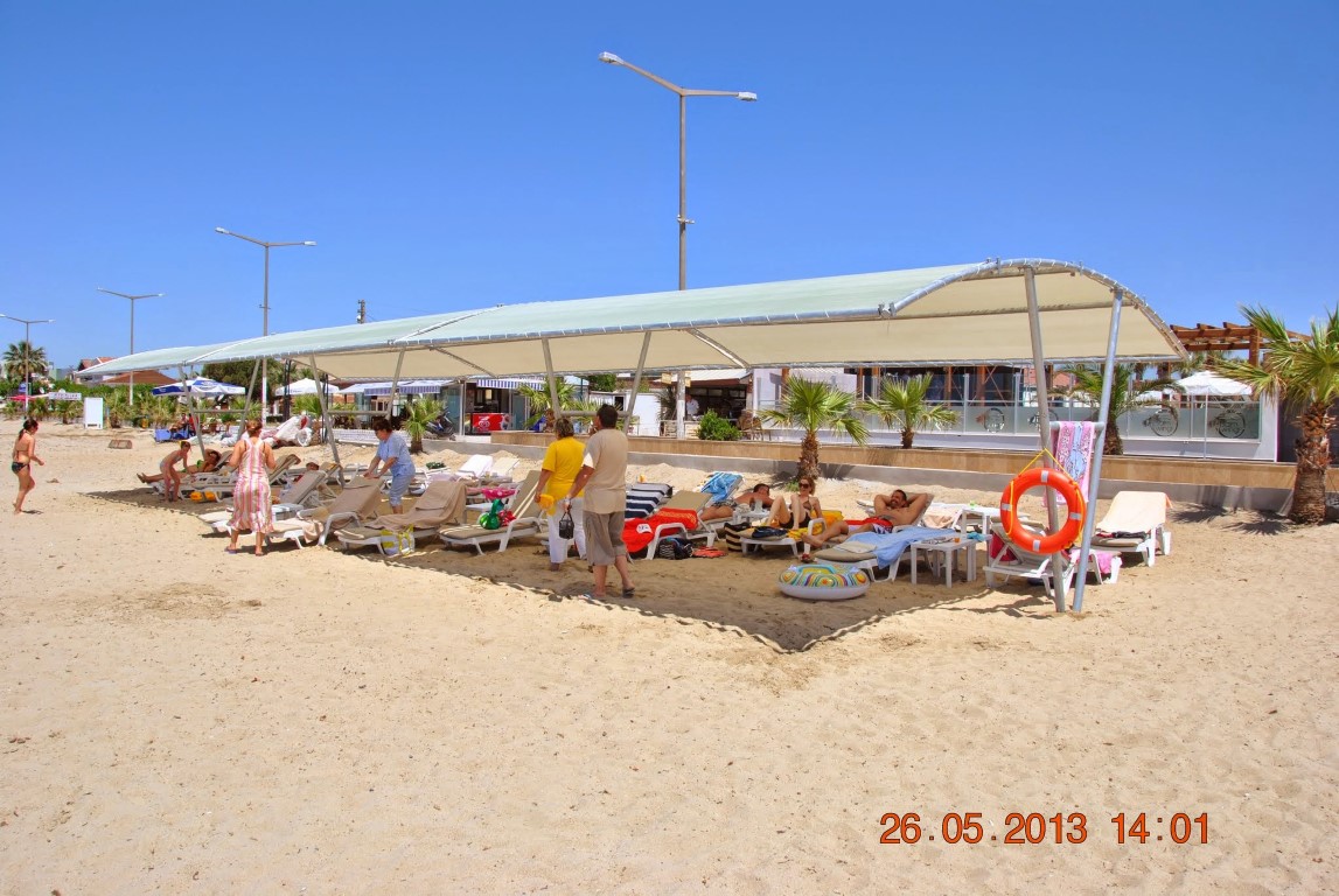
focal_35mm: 27
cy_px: 448
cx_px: 670
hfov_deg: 67.3
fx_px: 1006
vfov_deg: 48.1
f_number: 8
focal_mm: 18
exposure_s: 1/250
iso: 100
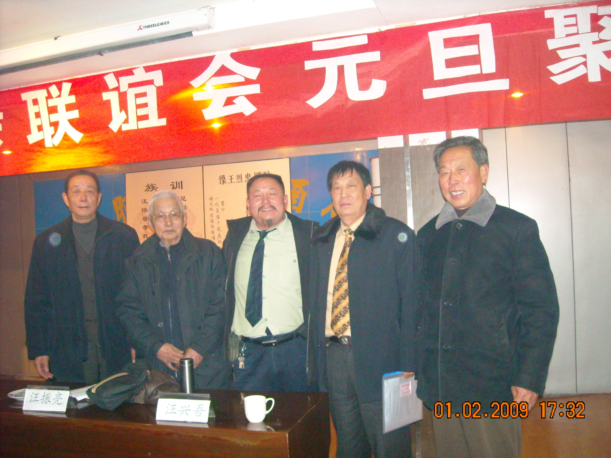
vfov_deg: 40.7
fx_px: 618
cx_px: 306
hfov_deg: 52.6
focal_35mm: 35
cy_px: 229
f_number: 2.8
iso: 702
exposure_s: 1/60
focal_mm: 5.7
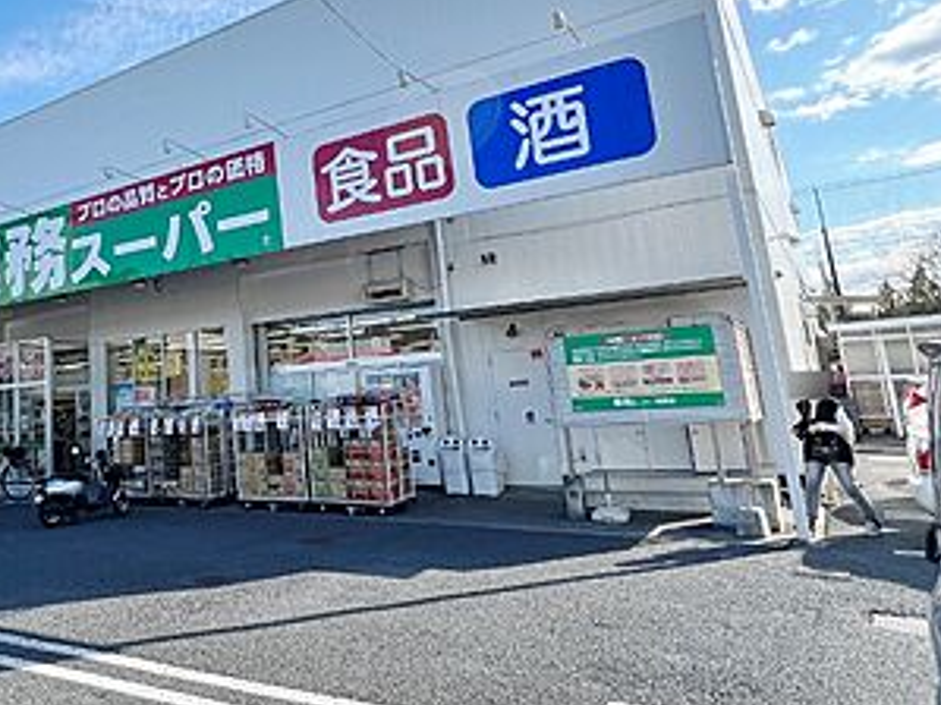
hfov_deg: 61.0
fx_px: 734
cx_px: 214
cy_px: 253
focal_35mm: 27
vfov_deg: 50.7
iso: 32
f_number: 1.8
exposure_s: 1/834
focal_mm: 1.57
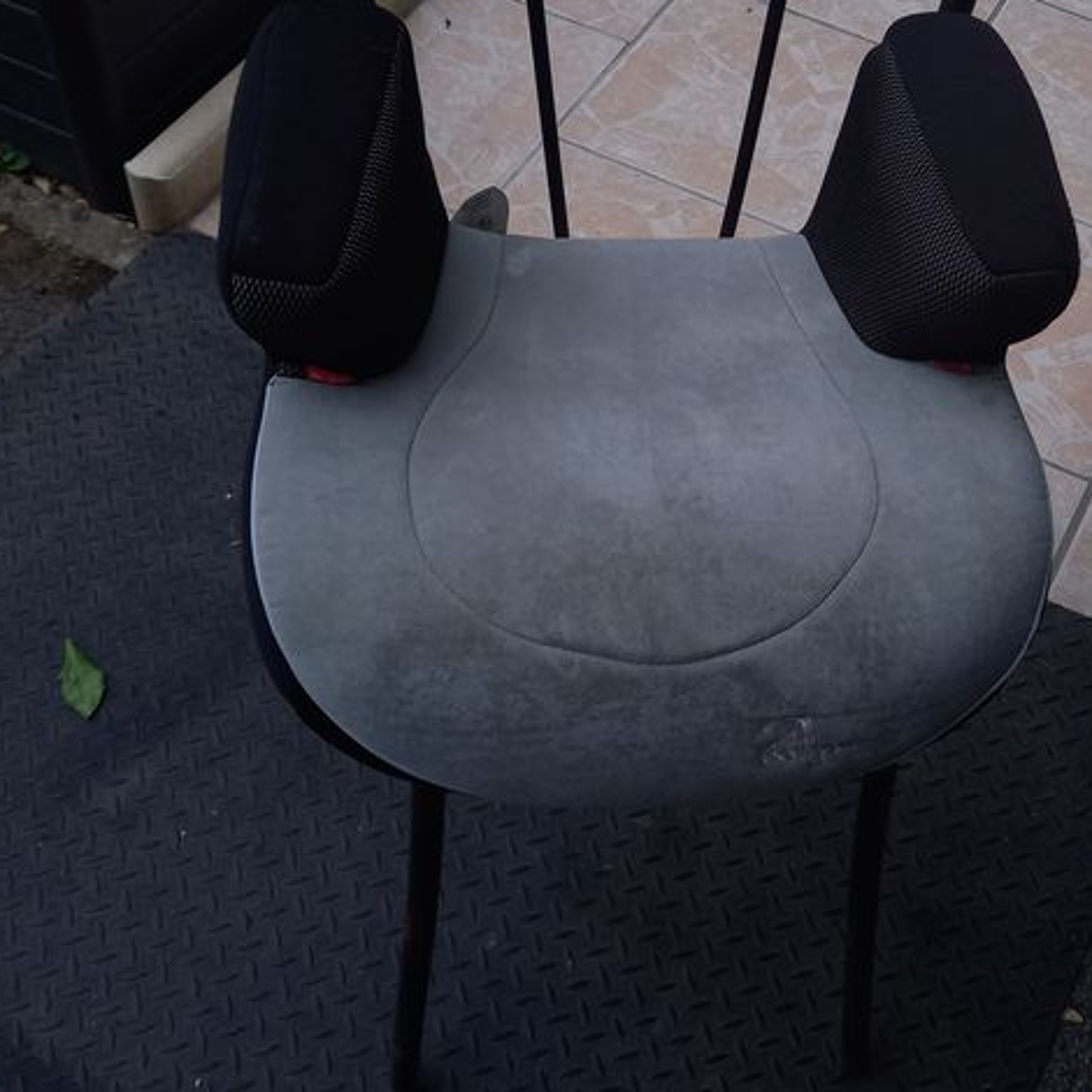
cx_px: 720
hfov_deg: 35.7
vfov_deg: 36.0
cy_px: 460
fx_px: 1677
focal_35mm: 47
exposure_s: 1/609
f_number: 2
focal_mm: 4.6
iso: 50
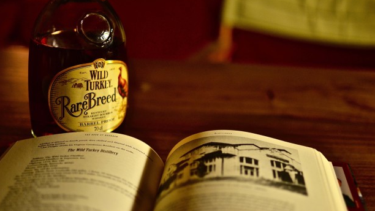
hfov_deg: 36.3
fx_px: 572
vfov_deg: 20.9
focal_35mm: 58
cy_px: 94
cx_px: 185
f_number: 1.8
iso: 200
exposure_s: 1/13
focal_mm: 35
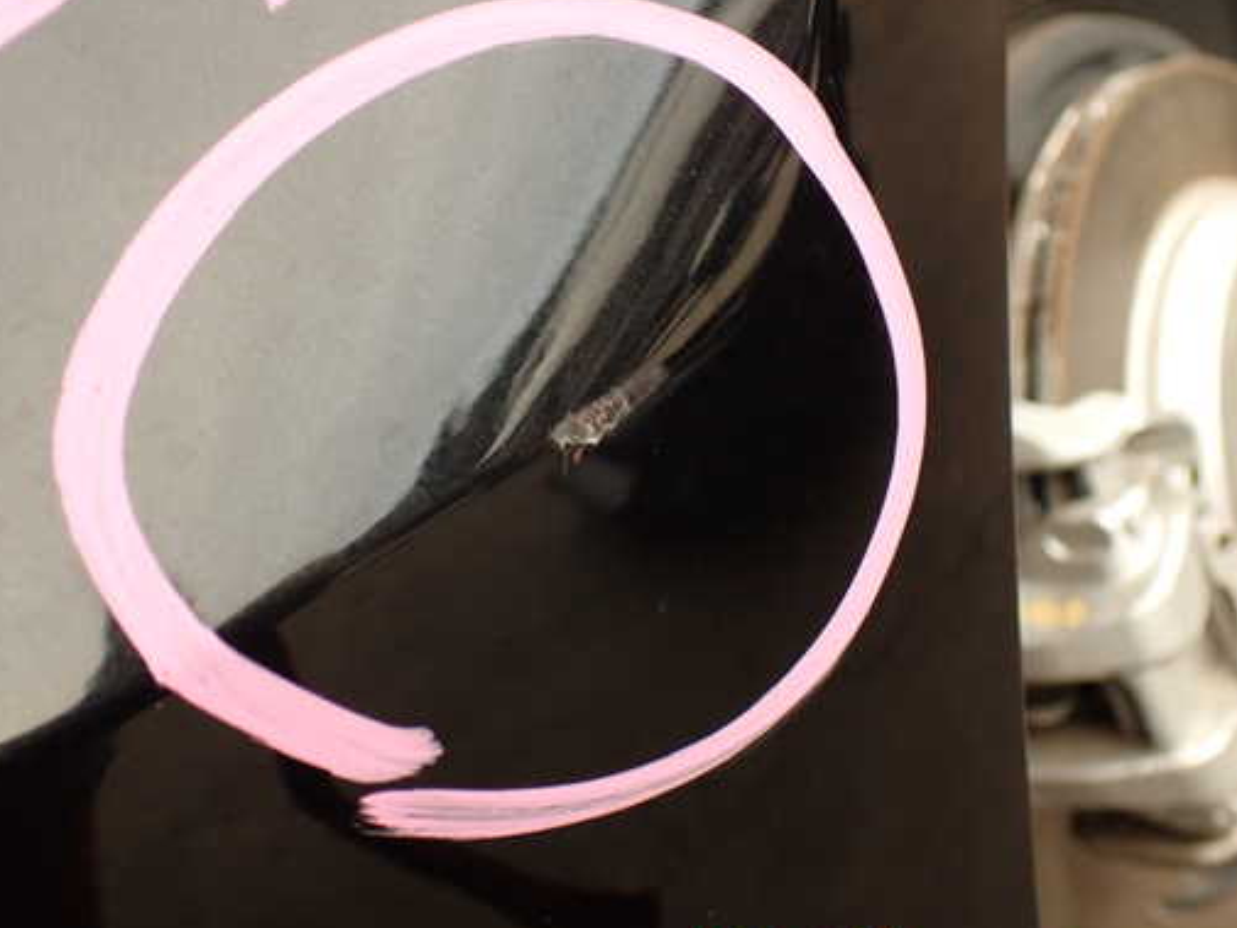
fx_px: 1358
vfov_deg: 37.7
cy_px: 438
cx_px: 522
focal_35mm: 38
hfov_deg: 48.8
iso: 200
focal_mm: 5.79
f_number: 2.4
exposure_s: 1/50
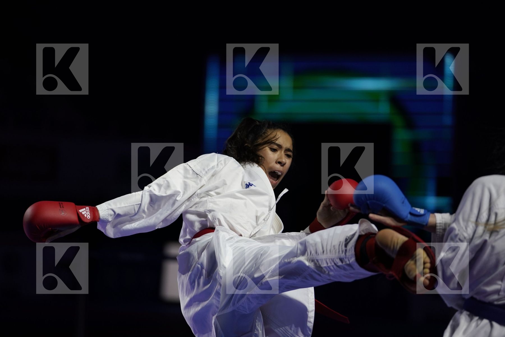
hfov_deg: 12.9
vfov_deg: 8.6
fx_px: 2230
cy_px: 168
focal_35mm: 159
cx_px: 252
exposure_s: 1/1000
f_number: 2.8
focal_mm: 159
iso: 1000
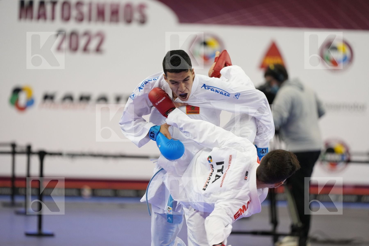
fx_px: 2050
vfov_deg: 6.9
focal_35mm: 200
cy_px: 123
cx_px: 184
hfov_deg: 10.3
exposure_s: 1/1000
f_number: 2.8
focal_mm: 200
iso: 2500
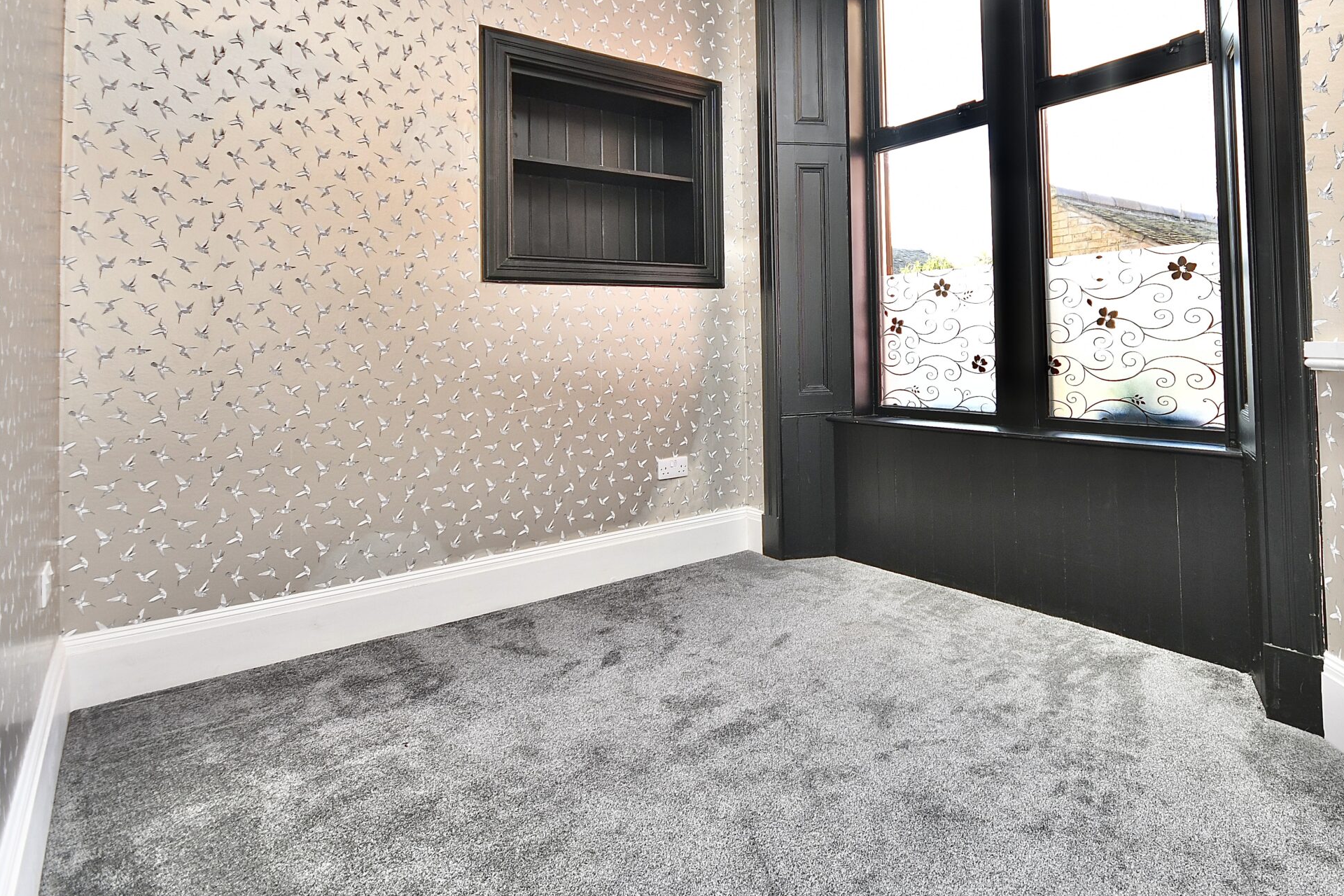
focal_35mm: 20
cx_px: 860
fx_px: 747
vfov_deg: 60.6
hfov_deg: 82.0
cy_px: 304
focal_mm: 10
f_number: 4.5
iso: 200
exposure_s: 1/80
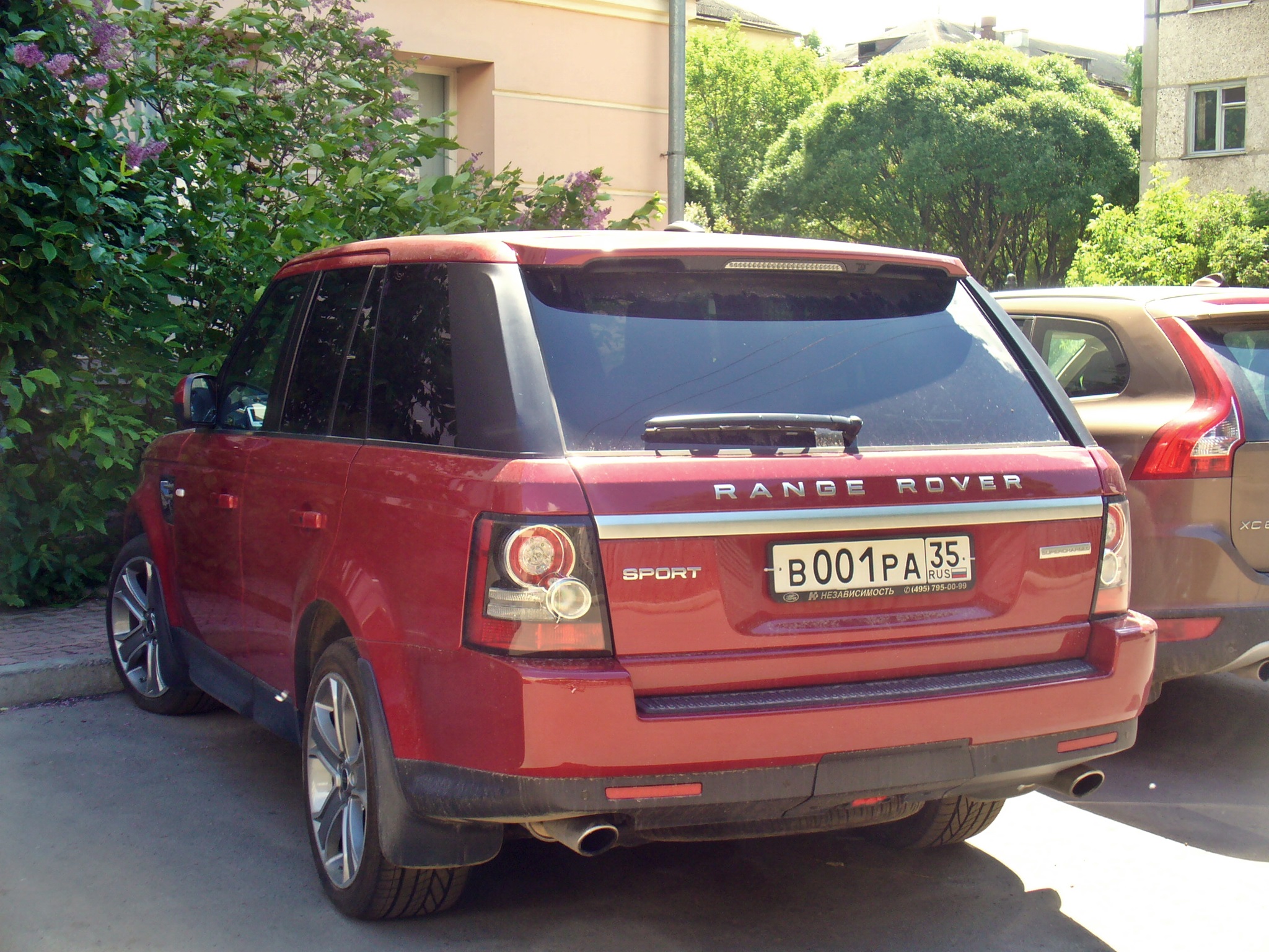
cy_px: 476
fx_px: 1760
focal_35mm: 48
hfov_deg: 39.7
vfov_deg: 30.3
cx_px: 634
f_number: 3
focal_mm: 7.9
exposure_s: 1/160
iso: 64
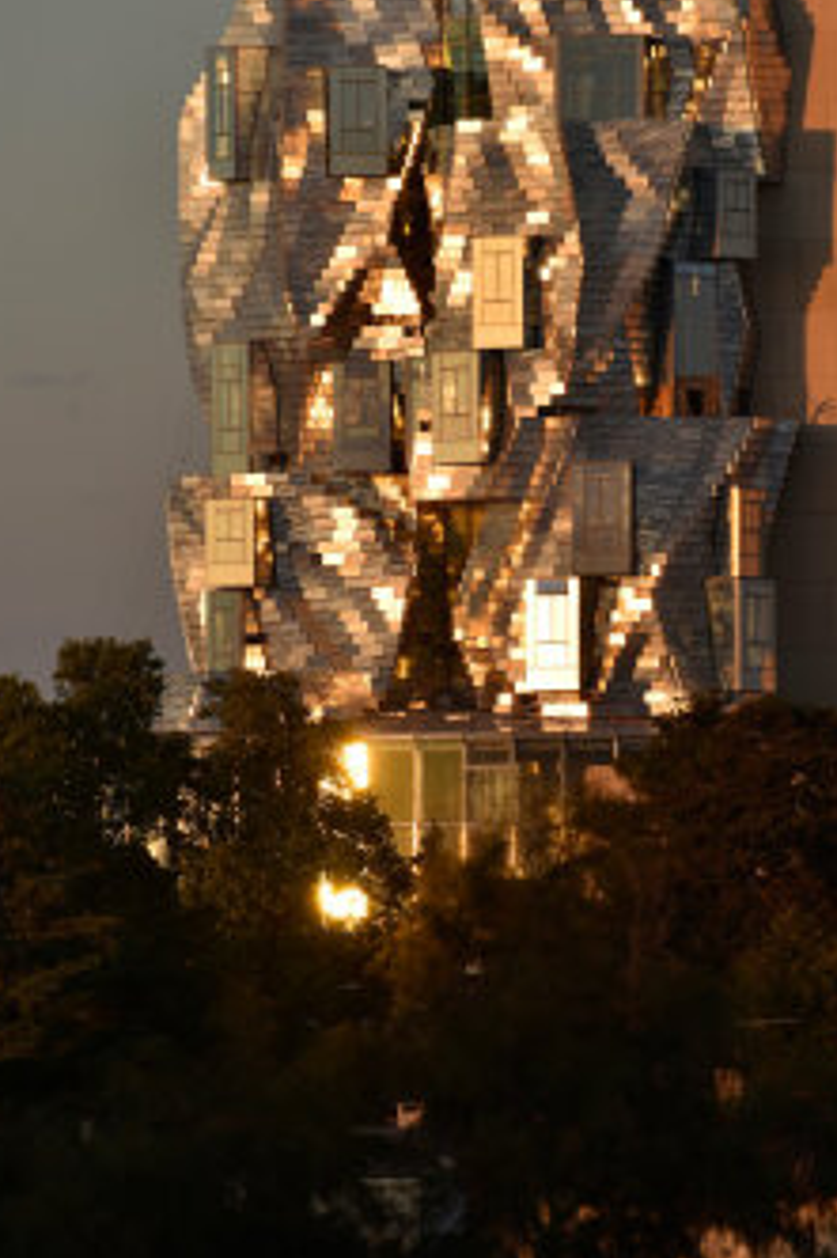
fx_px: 20840
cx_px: 542
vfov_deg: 3.5
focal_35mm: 597
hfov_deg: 2.3
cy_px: 428
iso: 100
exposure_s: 1/200
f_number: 8
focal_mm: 440
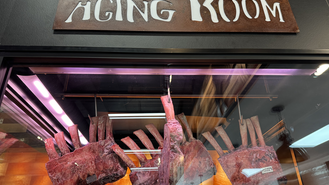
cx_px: 161
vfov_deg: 42.9
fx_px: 236
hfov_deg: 69.9
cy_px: 97
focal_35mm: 27
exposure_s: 1/120
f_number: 1.78
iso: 200
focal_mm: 6.76
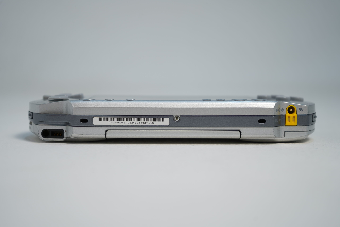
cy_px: 114
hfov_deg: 31.9
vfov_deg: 21.6
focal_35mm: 63
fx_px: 595
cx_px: 170
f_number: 5.6
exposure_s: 1/10
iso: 64
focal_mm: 63
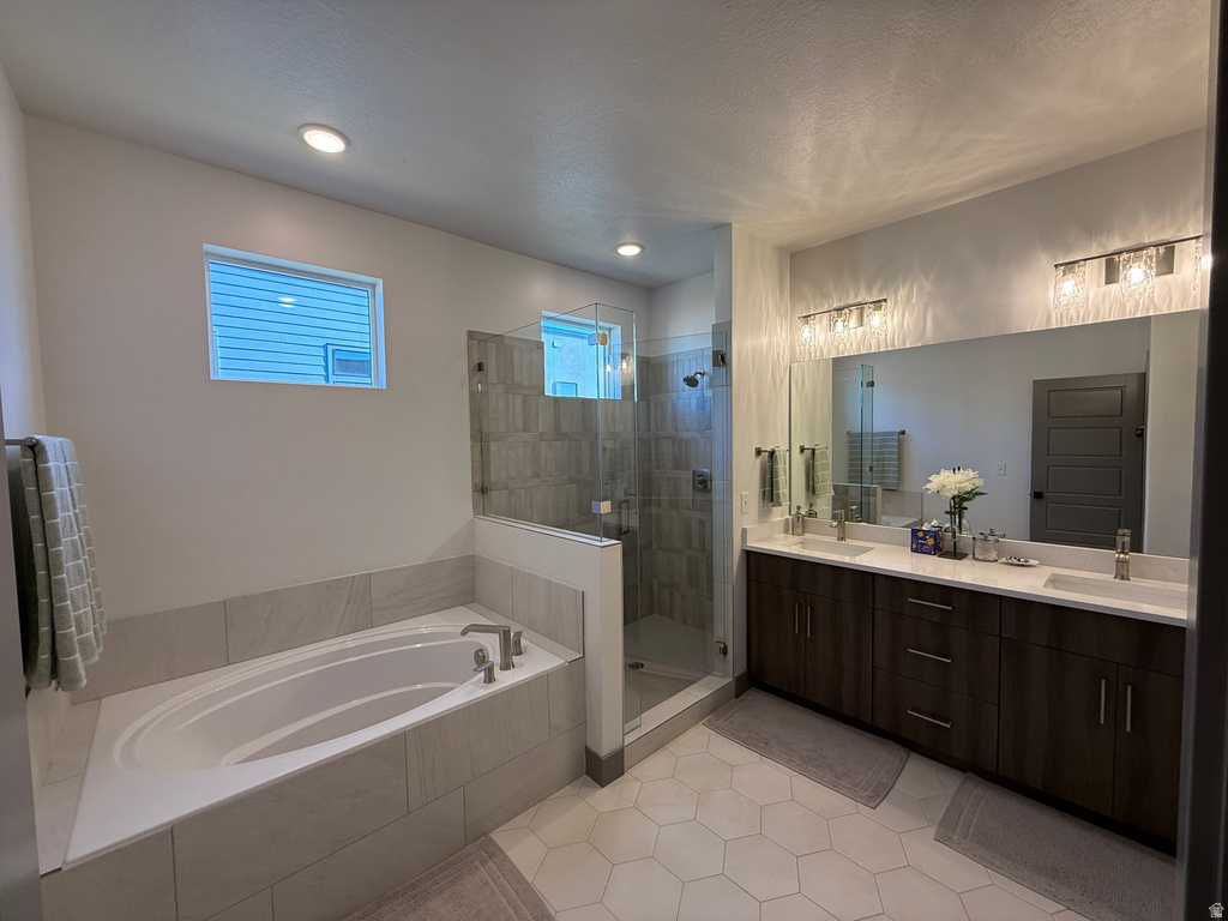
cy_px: 460
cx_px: 614
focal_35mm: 14
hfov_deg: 102.1
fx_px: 497
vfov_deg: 85.7
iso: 100
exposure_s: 1/120
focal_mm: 2.22
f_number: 2.2
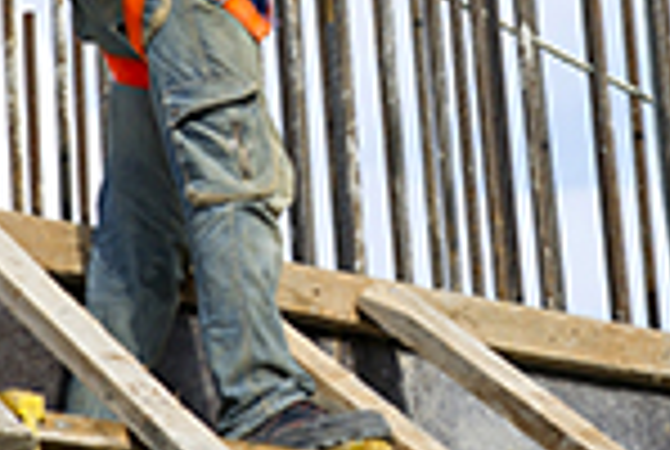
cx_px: 481
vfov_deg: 4.9
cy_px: 27
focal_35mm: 281
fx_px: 5240
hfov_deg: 7.3
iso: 200
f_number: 4
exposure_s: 1/1500
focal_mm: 70
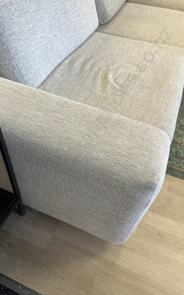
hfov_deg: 47.4
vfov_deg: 70.4
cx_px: 79
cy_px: 150
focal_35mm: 26
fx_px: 209
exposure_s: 1/100
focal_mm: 6.86
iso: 200
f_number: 1.78
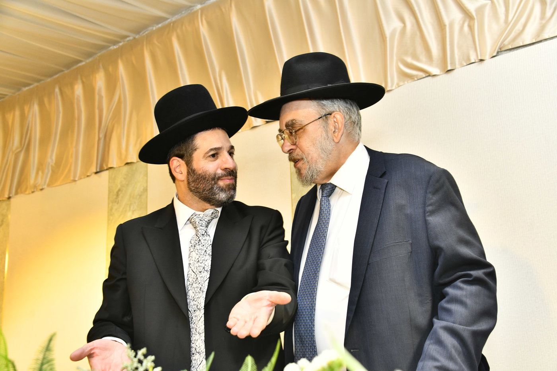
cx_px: 278
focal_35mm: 44
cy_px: 186
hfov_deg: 44.5
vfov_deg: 30.5
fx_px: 681
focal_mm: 44
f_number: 5.6
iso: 1250
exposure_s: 1/125
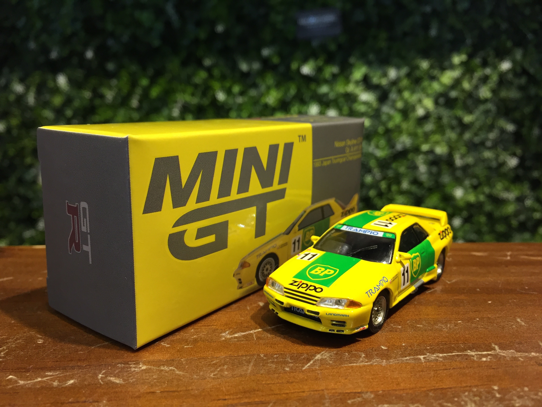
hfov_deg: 61.7
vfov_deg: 48.2
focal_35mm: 29
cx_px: 271
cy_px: 204
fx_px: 454
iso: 80
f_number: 2.2
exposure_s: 1/30
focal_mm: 4.15
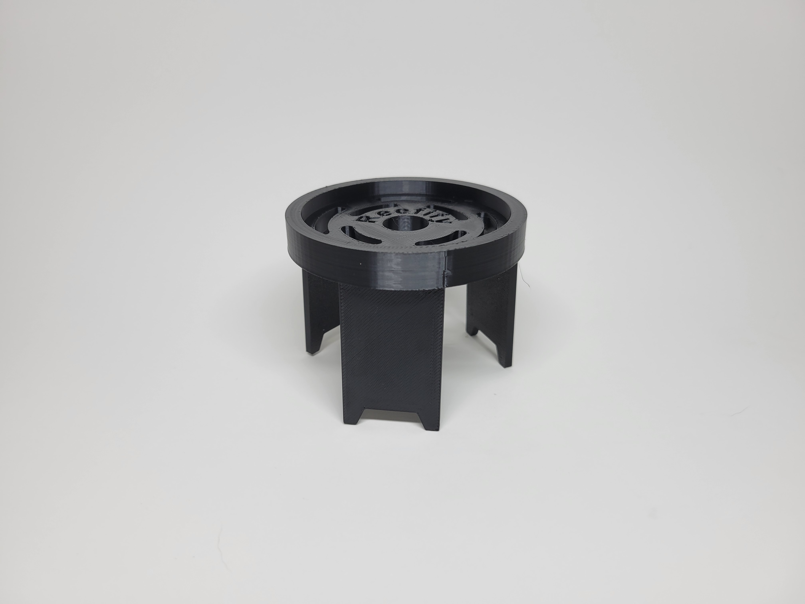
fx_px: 605
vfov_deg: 53.1
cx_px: 402
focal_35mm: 26
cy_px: 302
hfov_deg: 67.3
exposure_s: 1/120
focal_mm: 5.4
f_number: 1.8
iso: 64
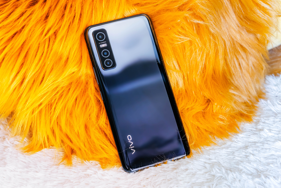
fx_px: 827
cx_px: 141
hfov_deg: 19.3
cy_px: 94
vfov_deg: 12.9
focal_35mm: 106
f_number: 8
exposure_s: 1/60
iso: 1000
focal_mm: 105
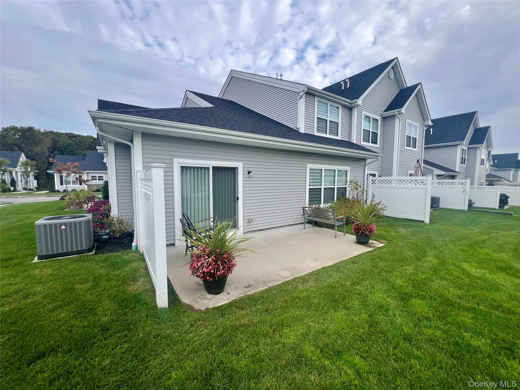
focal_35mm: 13
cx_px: 260
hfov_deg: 106.2
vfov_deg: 89.9
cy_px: 195
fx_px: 195
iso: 32
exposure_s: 1/533
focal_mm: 1.57
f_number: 1.8
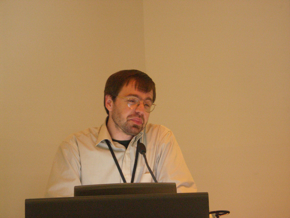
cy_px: 109
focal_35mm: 112
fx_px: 938
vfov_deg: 13.2
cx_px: 145
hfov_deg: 17.6
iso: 800
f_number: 3.2
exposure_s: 1/13
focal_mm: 28.8
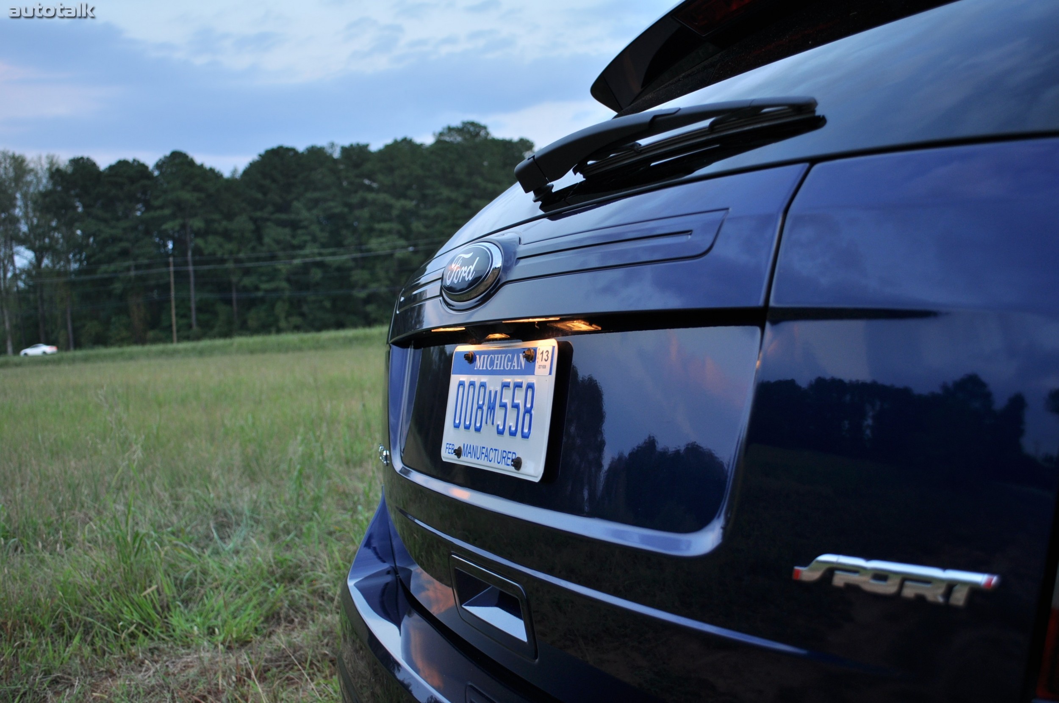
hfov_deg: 57.3
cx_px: 530
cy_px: 352
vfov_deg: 39.9
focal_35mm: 33
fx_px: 970
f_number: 4
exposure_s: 1/50
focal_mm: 22
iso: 200
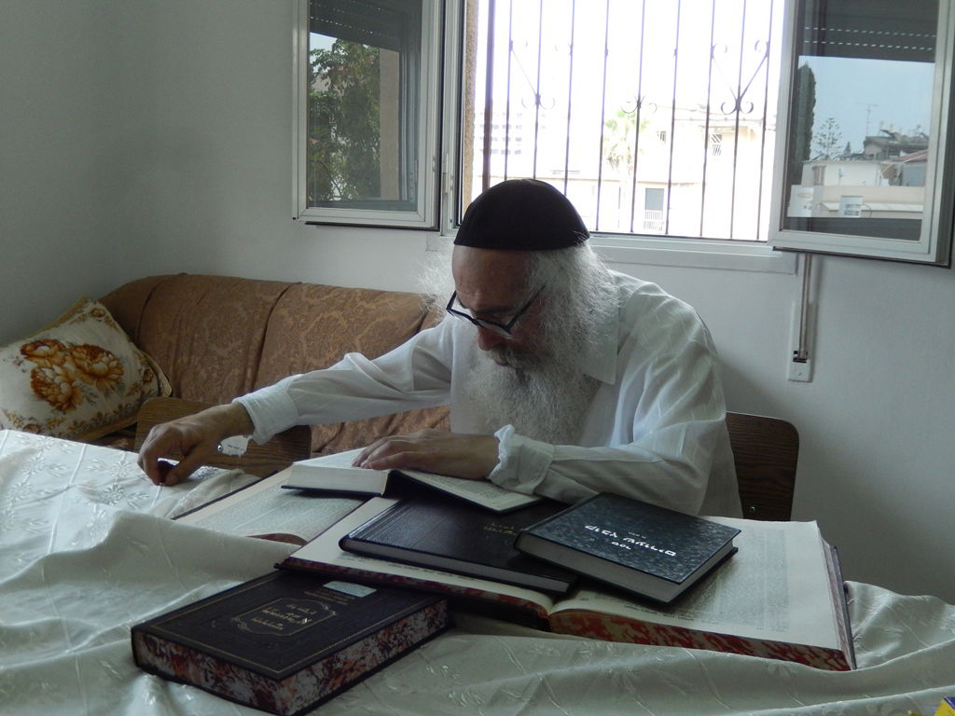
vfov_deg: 35.1
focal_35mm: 41
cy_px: 358
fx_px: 1131
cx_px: 478
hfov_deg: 45.8
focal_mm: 7.3
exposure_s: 1/200
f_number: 4.2
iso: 400
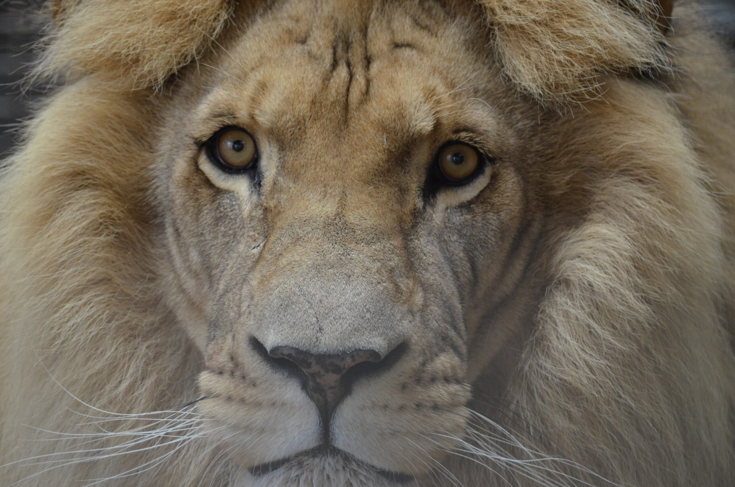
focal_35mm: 180
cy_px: 244
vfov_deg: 7.6
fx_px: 3668
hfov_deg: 11.4
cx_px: 368
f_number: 4.2
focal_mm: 120
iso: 1600
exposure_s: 1/250
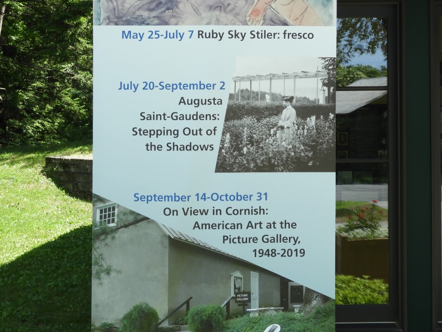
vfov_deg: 19.8
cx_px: 228
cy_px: 101
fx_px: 945
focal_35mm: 74
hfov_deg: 26.3
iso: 100
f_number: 4
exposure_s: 1/250
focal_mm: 9
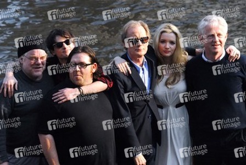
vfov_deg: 9.2
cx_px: 123
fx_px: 1026
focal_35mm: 150
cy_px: 82
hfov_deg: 13.7
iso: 320
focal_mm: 100
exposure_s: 1/1600
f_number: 5.6
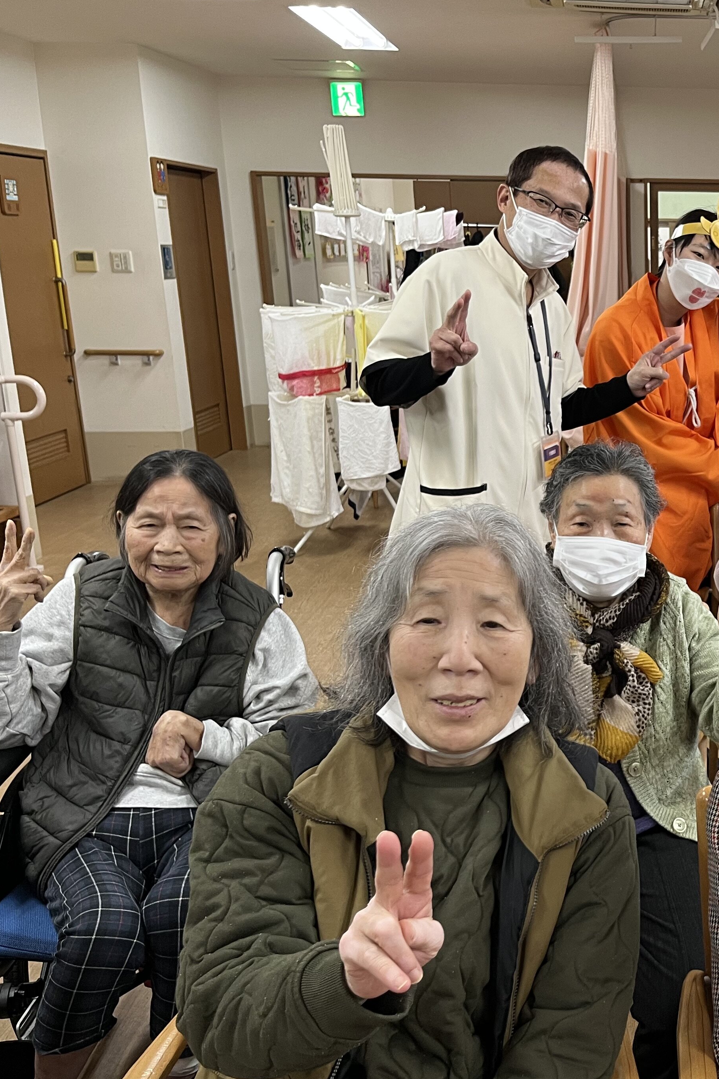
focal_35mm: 40
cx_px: 751
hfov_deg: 30.5
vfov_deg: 48.4
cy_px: 596
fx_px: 1198
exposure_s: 1/60
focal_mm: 5.1
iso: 100
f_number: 1.6
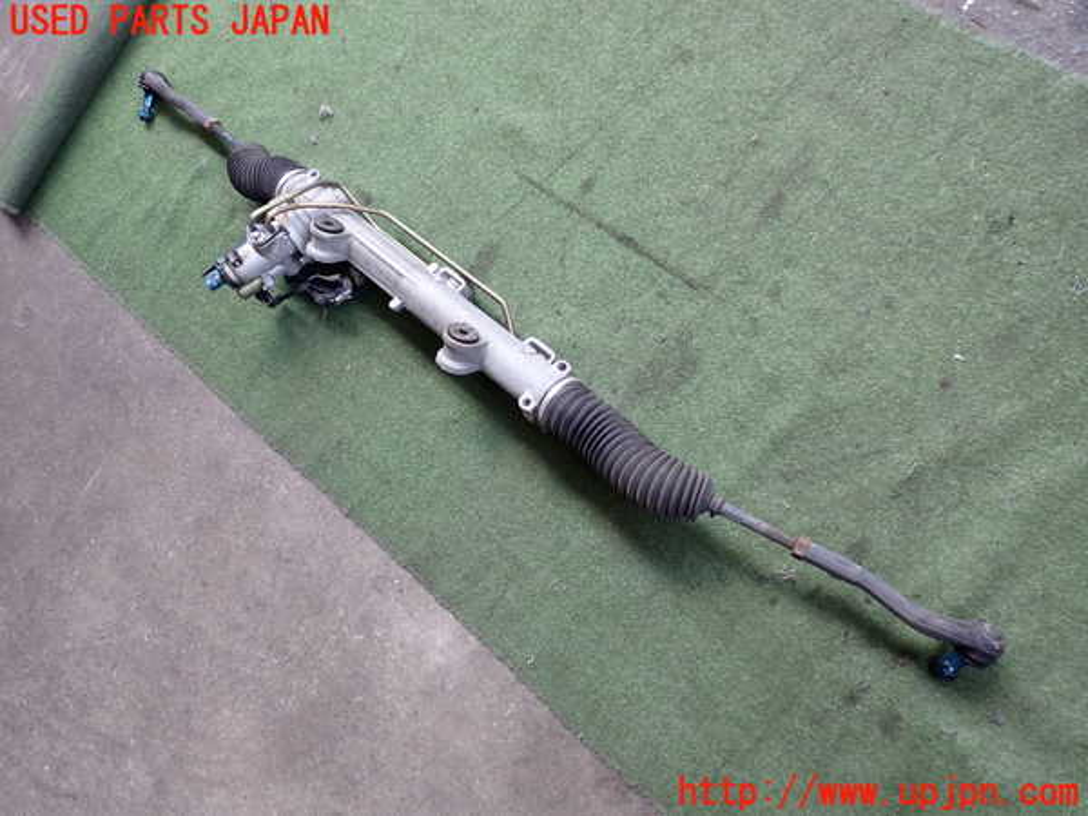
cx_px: 544
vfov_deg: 46.8
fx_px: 943
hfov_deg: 60.0
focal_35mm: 30
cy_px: 408
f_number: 2.3
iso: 125
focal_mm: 5.4
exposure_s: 1/125
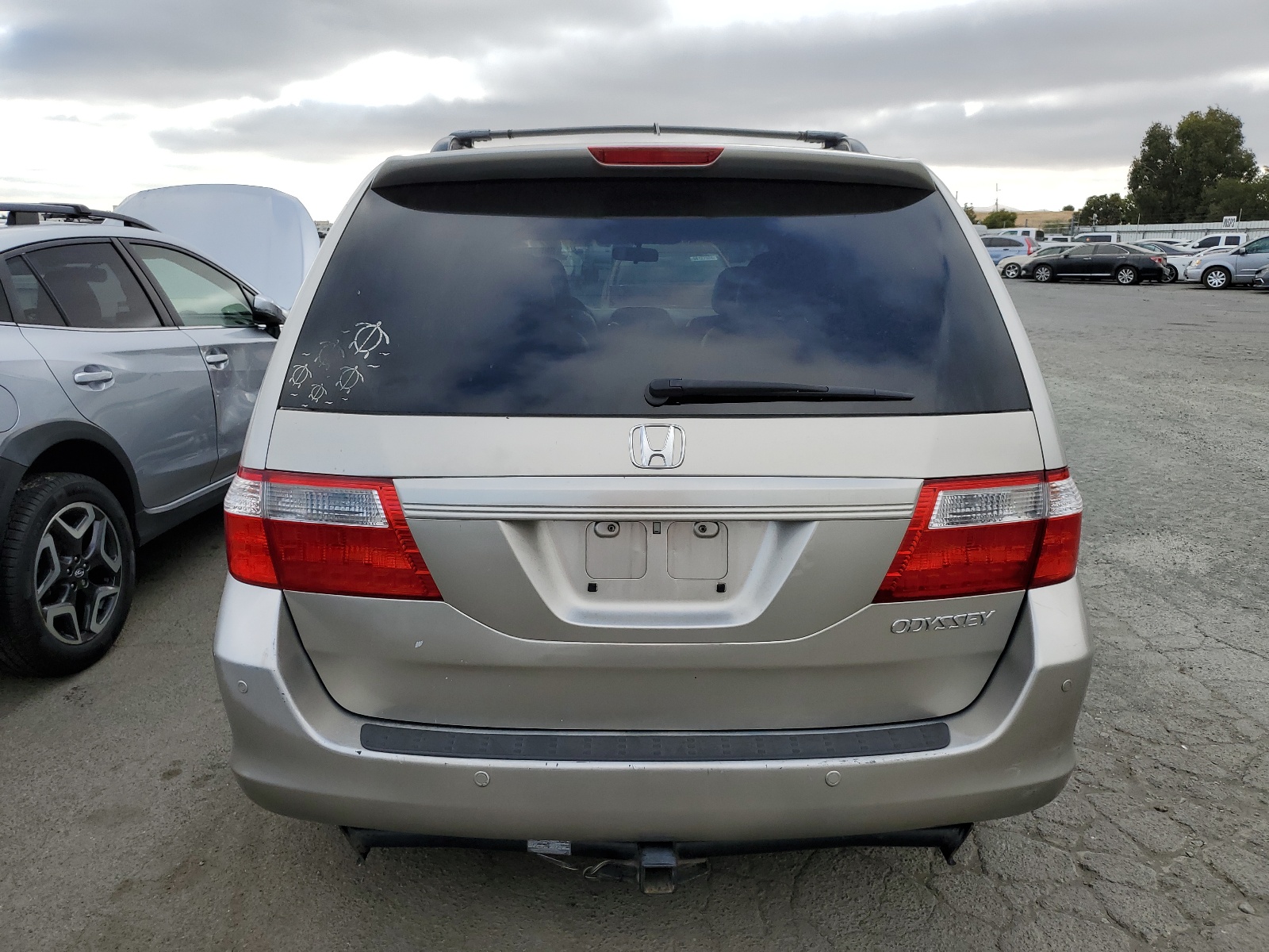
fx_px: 953
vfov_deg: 53.1
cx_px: 634
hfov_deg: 67.3
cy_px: 476
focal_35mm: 26
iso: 50
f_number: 1.5
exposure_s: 1/1667
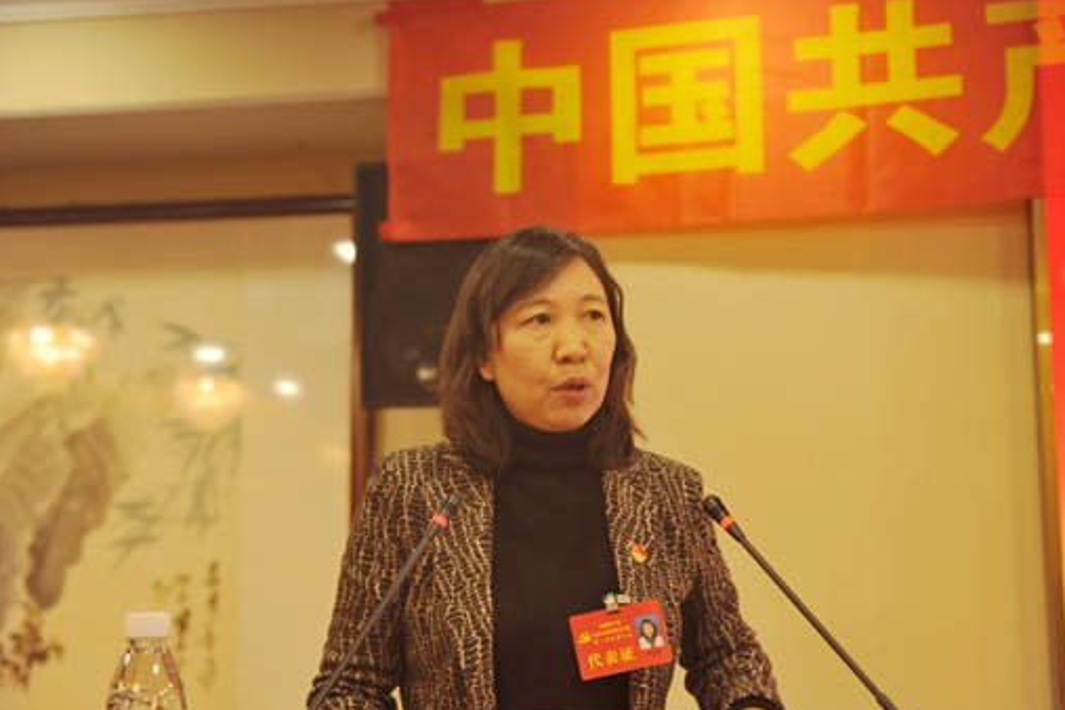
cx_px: 567
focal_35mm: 53
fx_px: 1568
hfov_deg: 37.5
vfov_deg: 25.5
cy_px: 373
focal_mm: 48
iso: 200
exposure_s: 1/40
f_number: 3.2
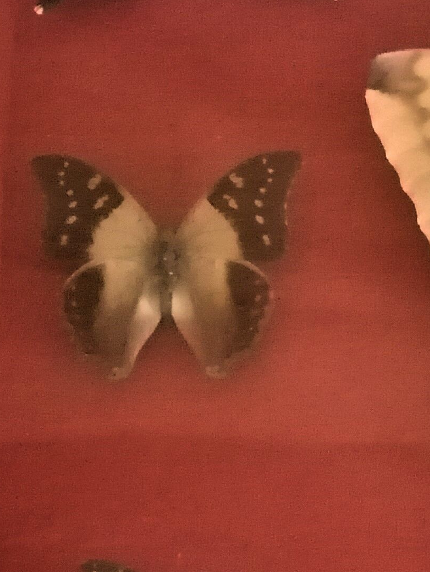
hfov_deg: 14.9
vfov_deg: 20.2
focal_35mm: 96
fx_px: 1589
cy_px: 459
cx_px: 525
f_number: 1.8
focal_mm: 5.4
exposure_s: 1/14.3
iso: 2500
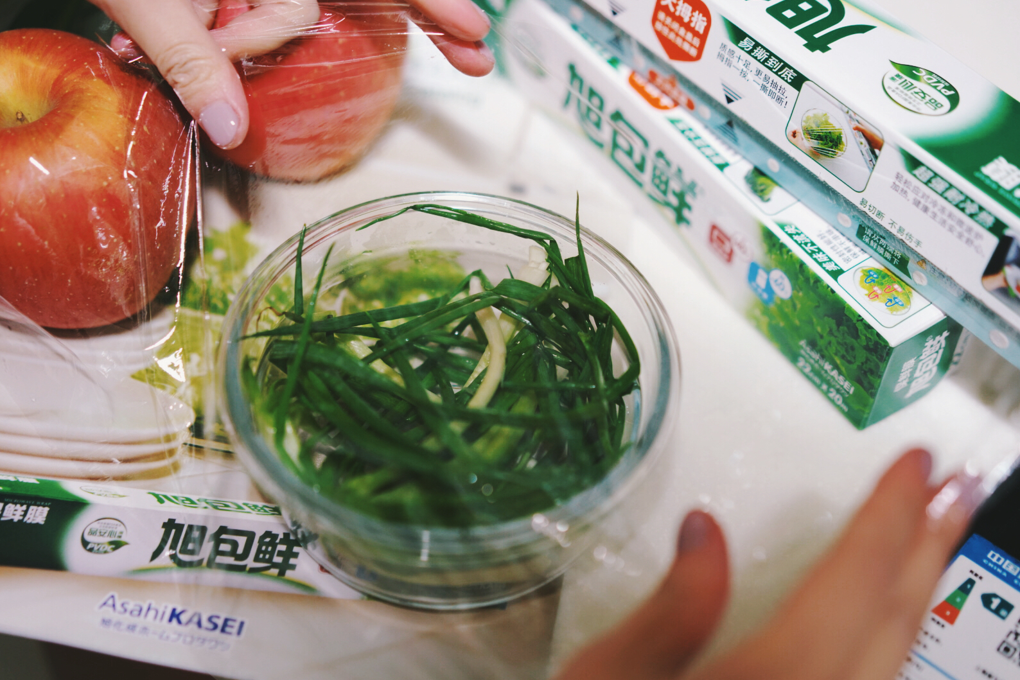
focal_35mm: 56
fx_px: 1587
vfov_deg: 24.2
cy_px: 335
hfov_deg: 35.6
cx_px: 508
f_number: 2.5
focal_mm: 55
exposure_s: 1/60
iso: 800
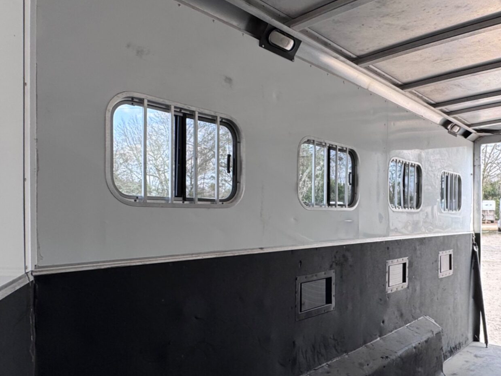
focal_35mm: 29
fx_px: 420
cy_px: 219
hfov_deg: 60.8
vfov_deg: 48.0
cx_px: 314
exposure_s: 1/174
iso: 40
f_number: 2.2
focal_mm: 2.22
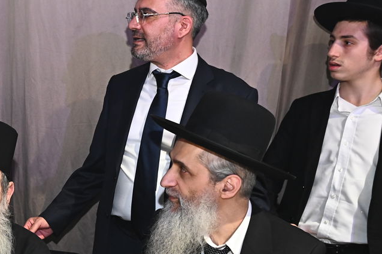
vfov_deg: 20.0
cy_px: 163
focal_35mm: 68
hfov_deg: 27.8
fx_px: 721
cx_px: -7
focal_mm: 31
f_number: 3.5
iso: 2500
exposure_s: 1/200
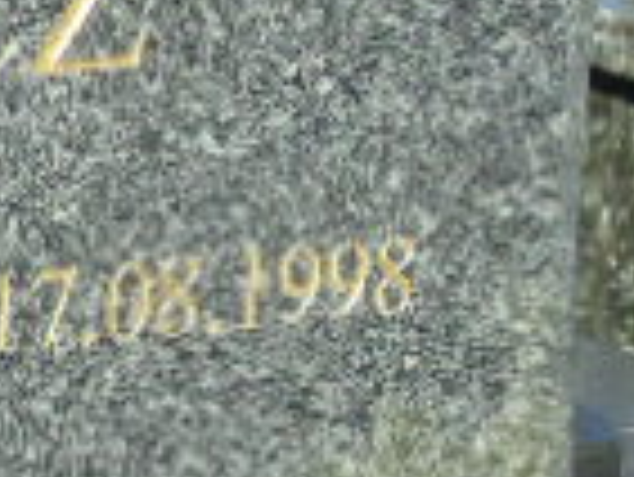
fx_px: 6837
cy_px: 369
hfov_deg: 5.2
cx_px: -656
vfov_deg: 4.0
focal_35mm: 373
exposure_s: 1/250
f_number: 4.1
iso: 80
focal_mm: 15
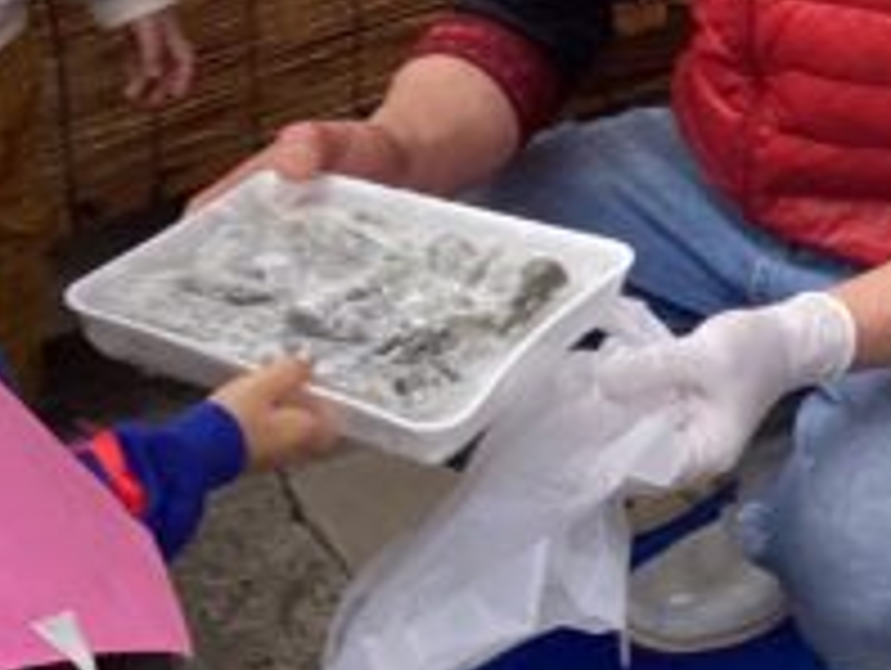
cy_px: -103
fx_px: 3092
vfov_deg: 12.1
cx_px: 670
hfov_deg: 16.3
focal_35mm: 120
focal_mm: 3.3
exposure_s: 1/115
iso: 25
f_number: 2.4
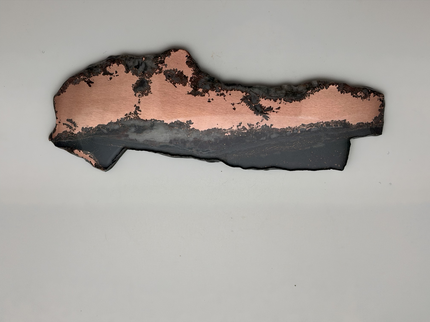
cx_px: 215
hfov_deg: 39.7
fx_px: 596
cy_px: 161
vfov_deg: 30.3
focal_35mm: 48
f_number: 1.78
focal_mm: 6.76
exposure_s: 1/450
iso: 64
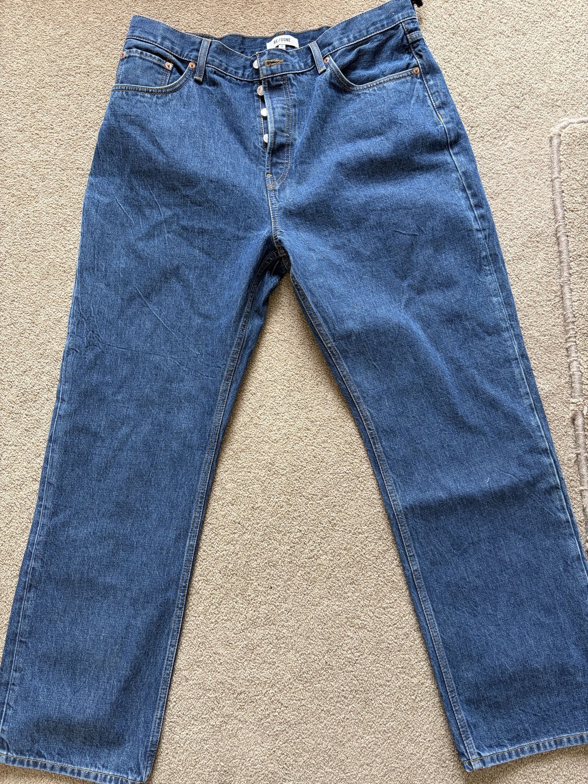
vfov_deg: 67.3
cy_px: 392
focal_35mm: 26
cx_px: 294
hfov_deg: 53.1
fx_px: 589
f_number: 1.6
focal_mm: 5.96
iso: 160
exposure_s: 1/60
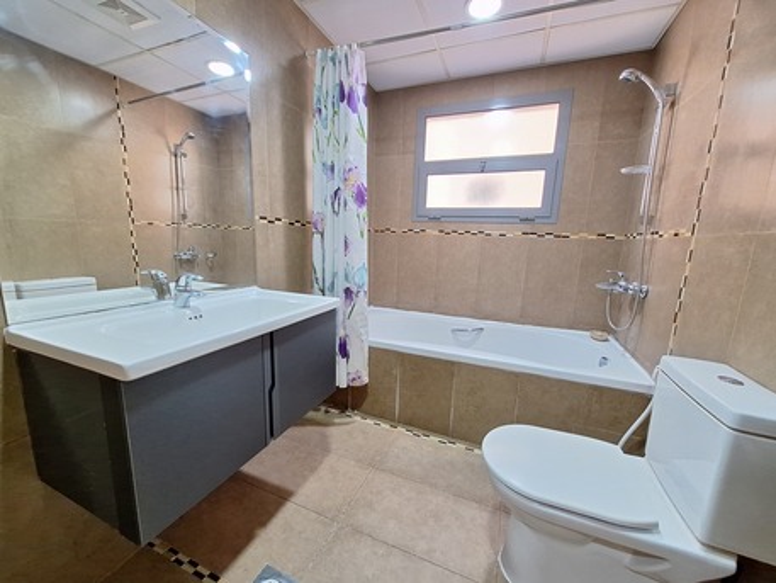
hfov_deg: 106.2
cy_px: 292
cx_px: 388
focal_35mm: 13
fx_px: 292
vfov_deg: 89.9
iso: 250
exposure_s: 1/24
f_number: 2.2
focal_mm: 1.74
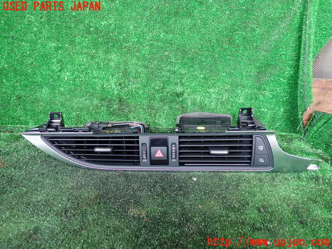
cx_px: 166
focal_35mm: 30
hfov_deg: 60.0
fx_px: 288
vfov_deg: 46.8
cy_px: 124
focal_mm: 5.4
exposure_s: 1/60
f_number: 2.3
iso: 200
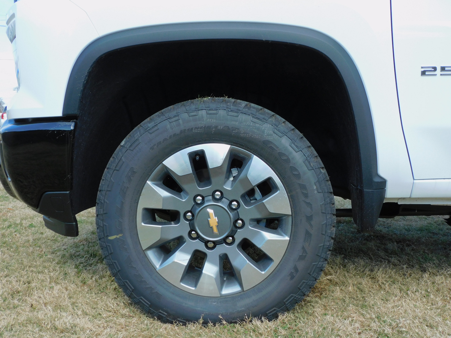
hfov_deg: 46.8
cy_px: 169
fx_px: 521
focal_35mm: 40
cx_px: 226
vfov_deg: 36.0
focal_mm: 7.2
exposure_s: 1/400
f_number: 3.8
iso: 125
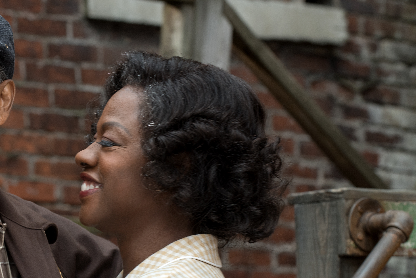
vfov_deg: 6.2
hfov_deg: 9.2
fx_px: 2577
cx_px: 88
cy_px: 234
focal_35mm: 223
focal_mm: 120
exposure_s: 1/125
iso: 320
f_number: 7.1
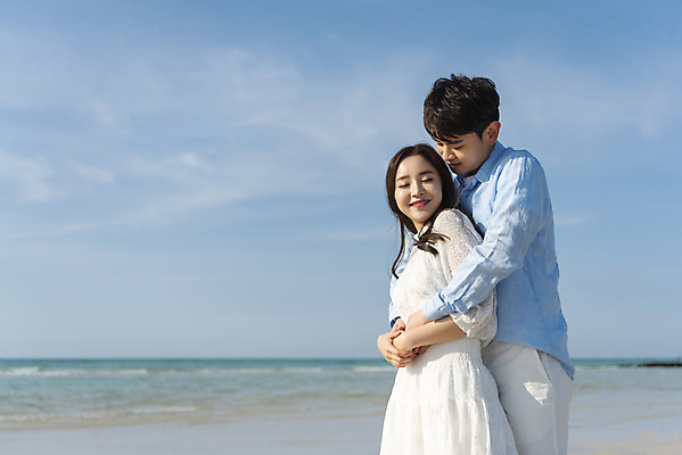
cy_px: 228
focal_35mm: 45
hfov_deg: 43.6
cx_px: 341
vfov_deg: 29.9
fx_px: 853
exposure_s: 1/4000
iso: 100
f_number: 2.8
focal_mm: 45
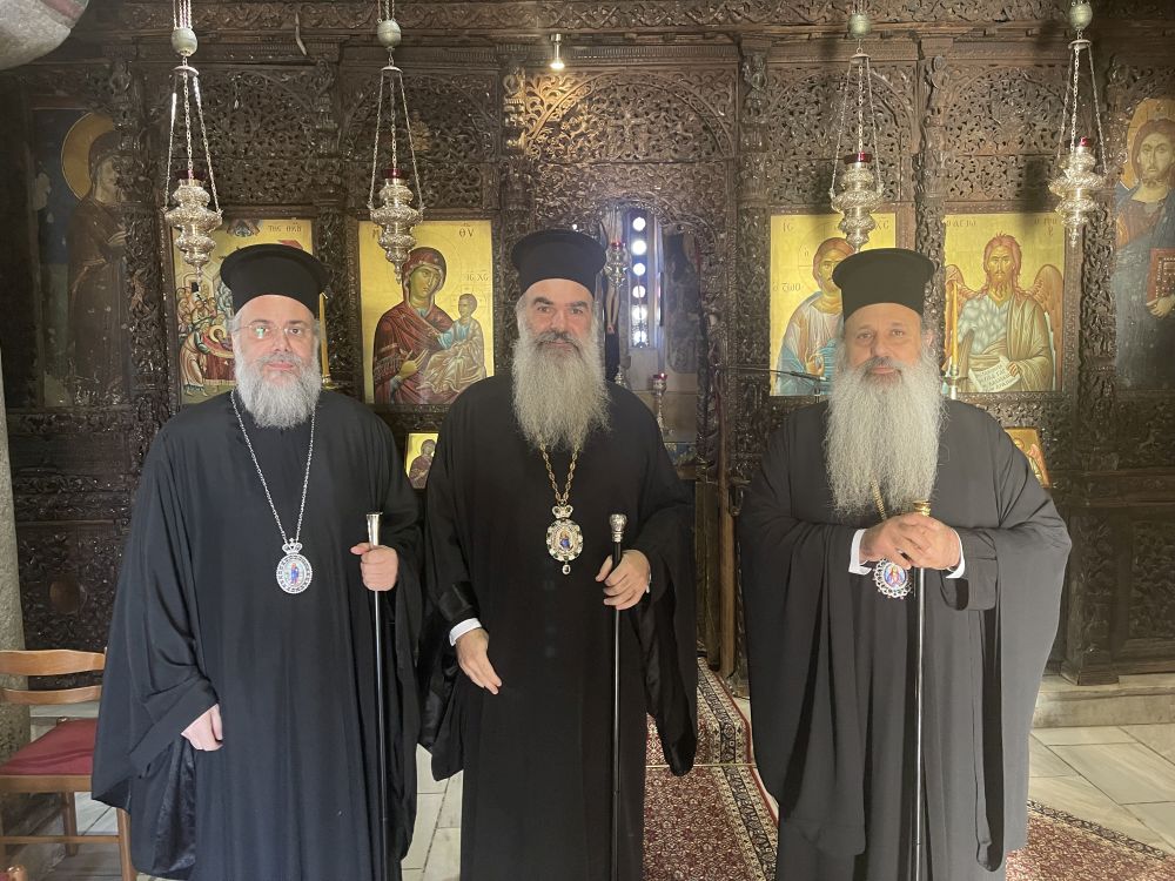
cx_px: 588
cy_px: 440
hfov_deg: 69.4
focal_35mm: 25
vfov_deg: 54.9
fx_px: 849
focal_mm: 5.1
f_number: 1.6
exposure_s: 1/50
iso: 320
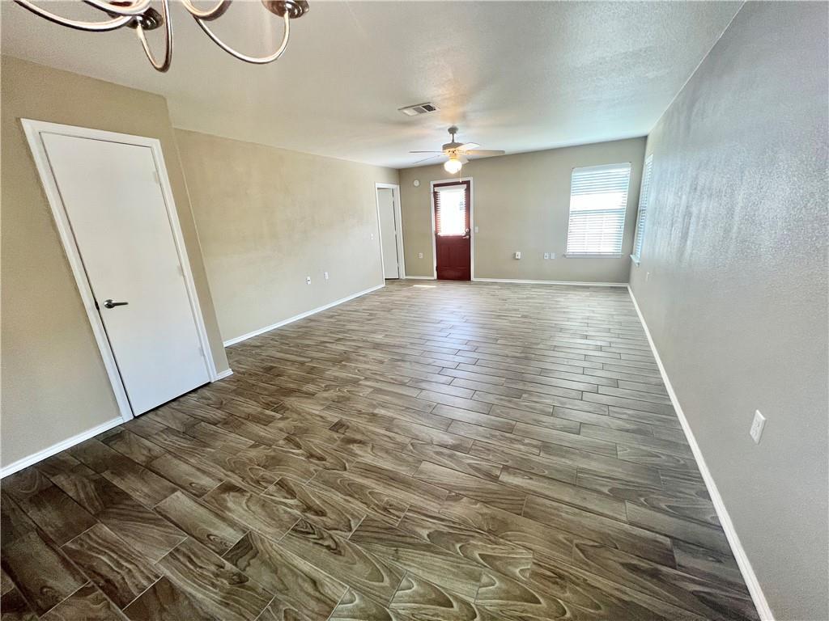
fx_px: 311
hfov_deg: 106.2
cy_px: 310
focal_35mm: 13
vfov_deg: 89.9
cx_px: 414
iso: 200
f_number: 1.8
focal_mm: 1.57
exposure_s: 1/120
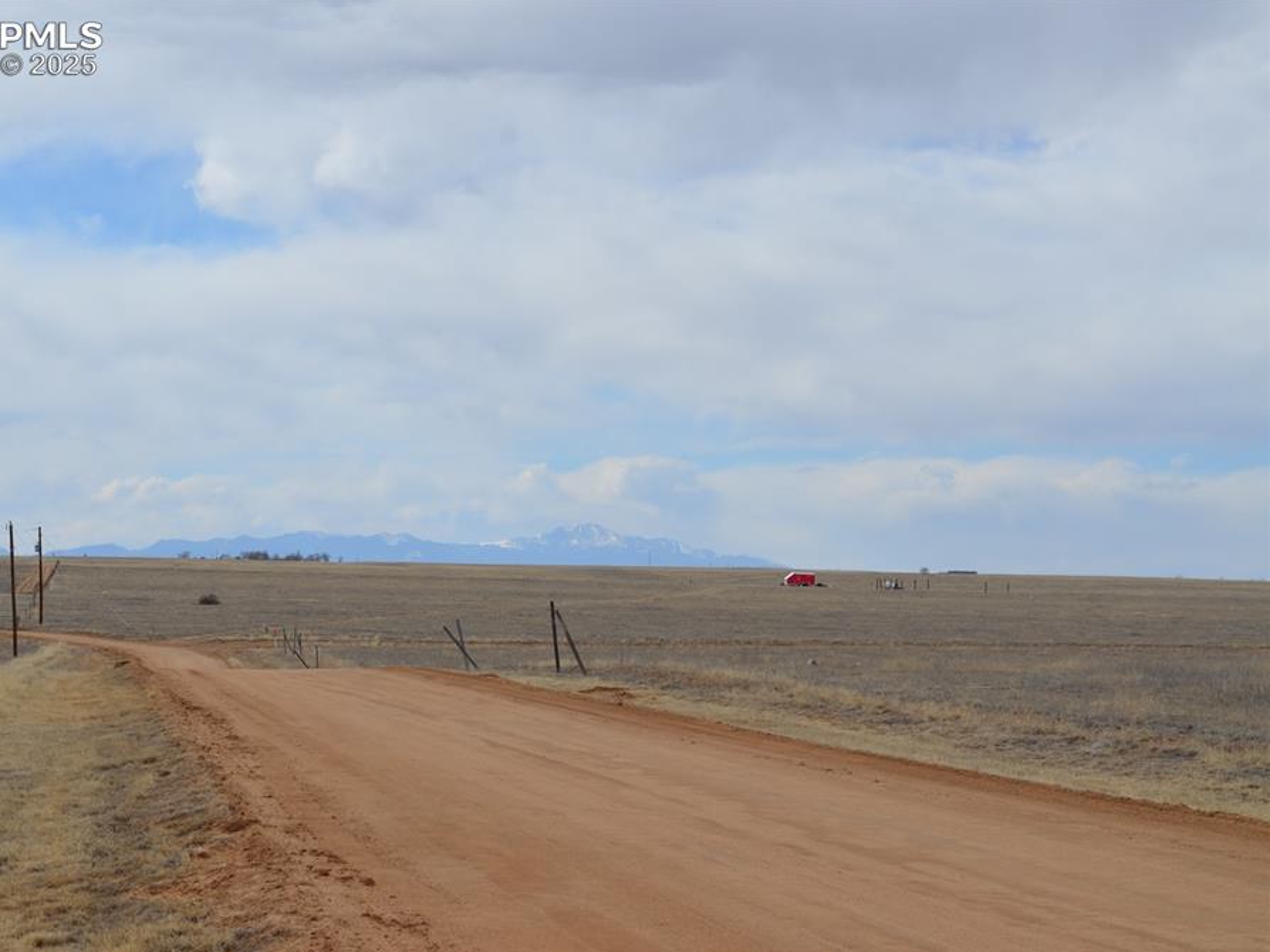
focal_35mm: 91
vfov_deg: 16.3
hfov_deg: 21.6
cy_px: 477
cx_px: 545
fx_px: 3323
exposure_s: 1/320
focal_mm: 55
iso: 100
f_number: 9
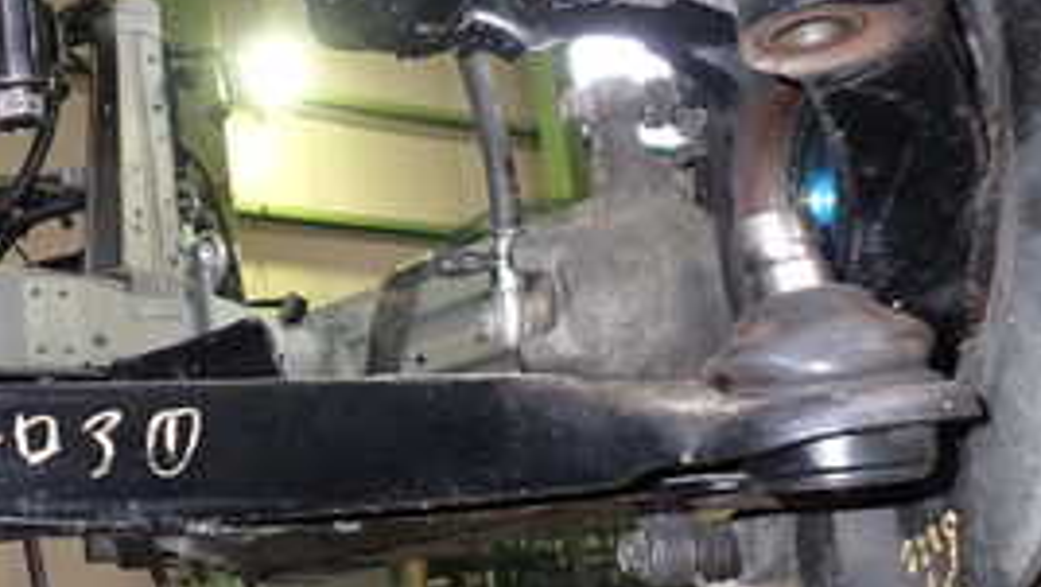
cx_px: -23
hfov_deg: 31.5
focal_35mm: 61
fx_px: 1684
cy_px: 389
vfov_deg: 19.7
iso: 200
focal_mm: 4.5
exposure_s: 1/30
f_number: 2
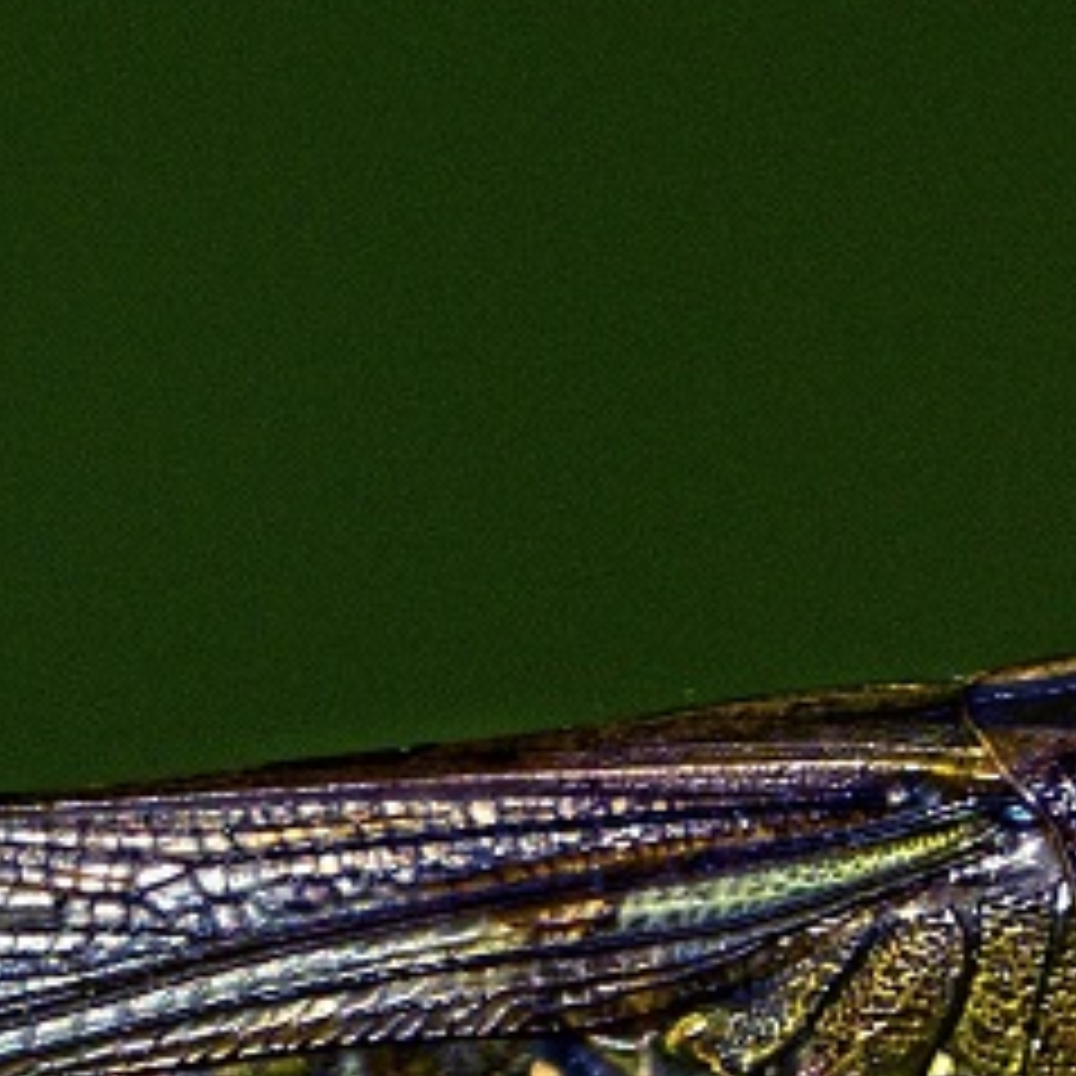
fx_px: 67521
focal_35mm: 1920
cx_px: 864
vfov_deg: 0.9
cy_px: 1083
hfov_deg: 0.9
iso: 250
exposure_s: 1/500
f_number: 11
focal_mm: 300
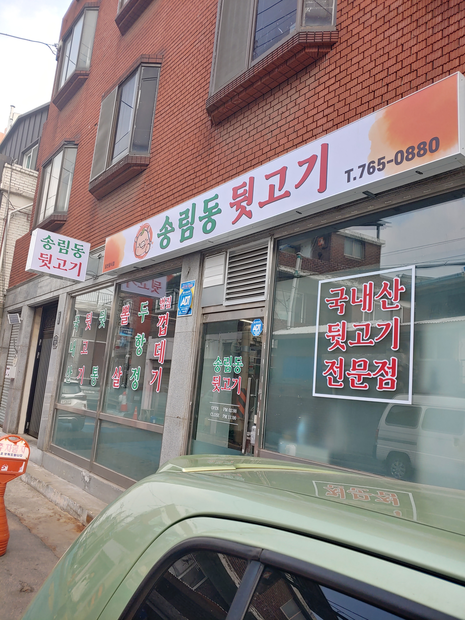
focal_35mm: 25
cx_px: 232
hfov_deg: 54.9
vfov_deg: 69.4
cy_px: 310
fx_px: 448
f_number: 1.5
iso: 50
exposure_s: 1/826
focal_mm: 4.23
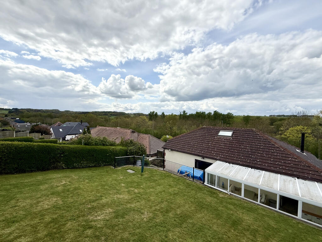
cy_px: 121
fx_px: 130
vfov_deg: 85.7
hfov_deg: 102.1
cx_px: 161
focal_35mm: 14
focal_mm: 2.22
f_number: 2.2
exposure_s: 1/2976
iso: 50
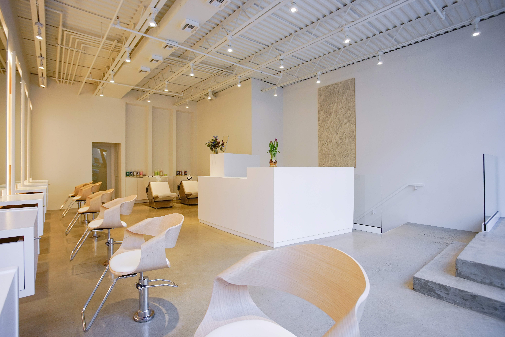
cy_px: 168
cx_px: 252
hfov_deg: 93.3
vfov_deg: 70.4
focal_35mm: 17
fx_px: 238
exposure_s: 1/100
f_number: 5.6
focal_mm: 17
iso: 320
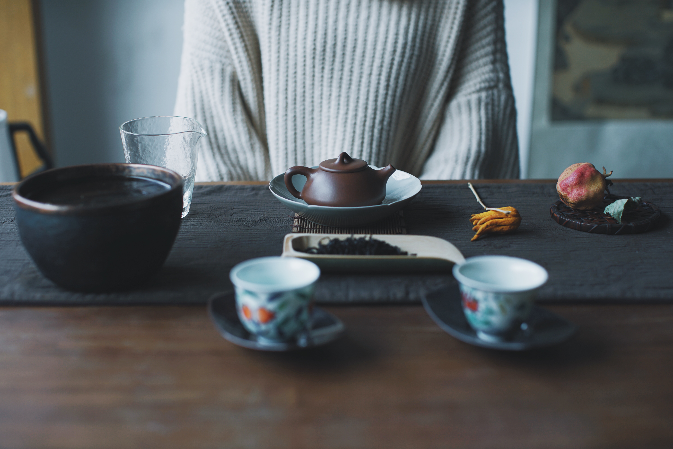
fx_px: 935
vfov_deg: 27.0
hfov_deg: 39.6
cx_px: 336
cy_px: 224
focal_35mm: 50
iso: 100
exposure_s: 1/100
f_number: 2.8
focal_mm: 50
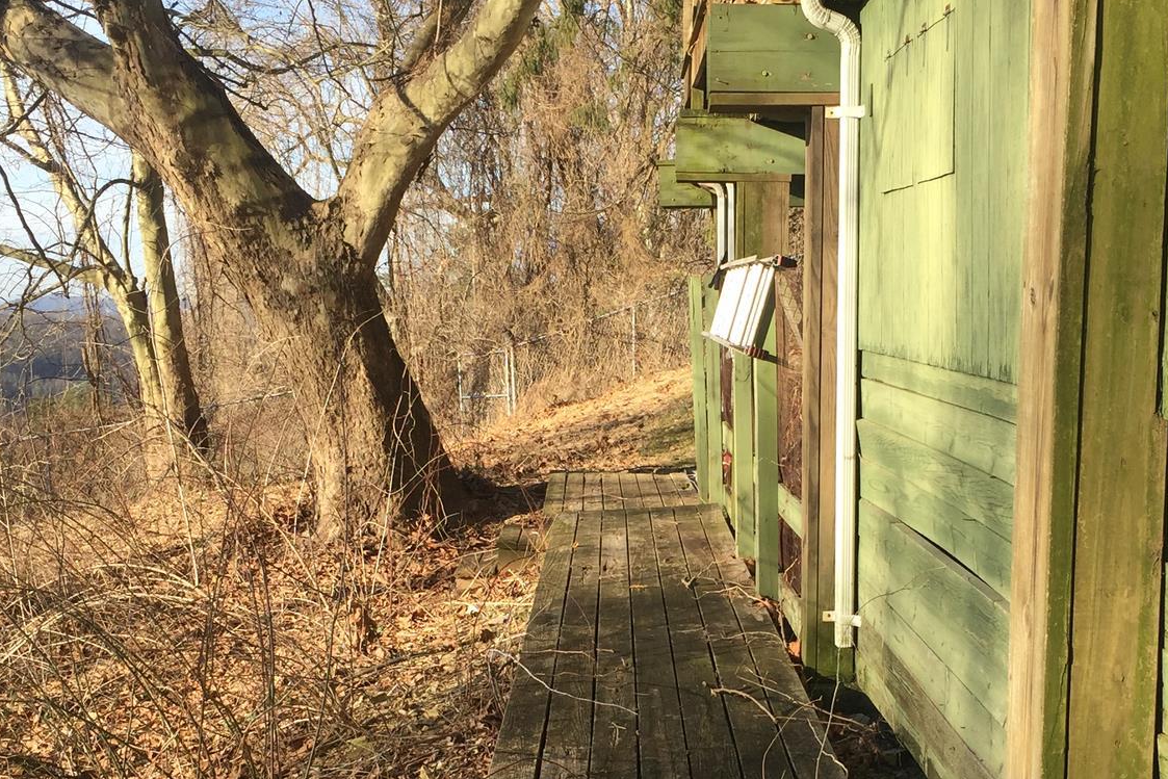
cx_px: 678
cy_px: 598
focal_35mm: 55
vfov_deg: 24.3
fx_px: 1785
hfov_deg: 36.2
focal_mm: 4.15
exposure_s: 1/719
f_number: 2.2
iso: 32
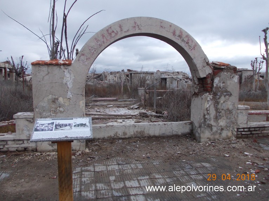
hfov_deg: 63.5
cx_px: 134
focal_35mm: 28
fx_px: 218
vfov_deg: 49.7
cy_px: 100
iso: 80
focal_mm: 4
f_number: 5.4
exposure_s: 1/200
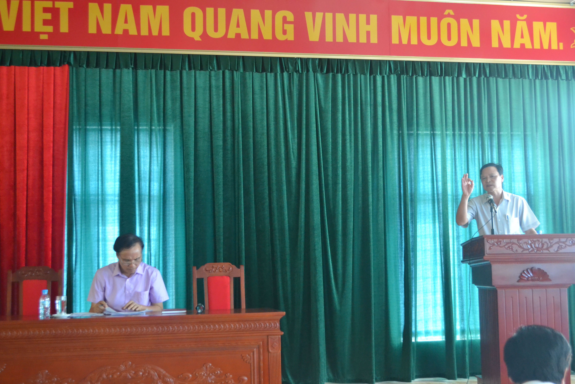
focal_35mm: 51
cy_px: 192
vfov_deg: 26.5
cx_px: 288
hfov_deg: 38.9
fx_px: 815
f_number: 5
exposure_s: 1/60
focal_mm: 34
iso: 2800
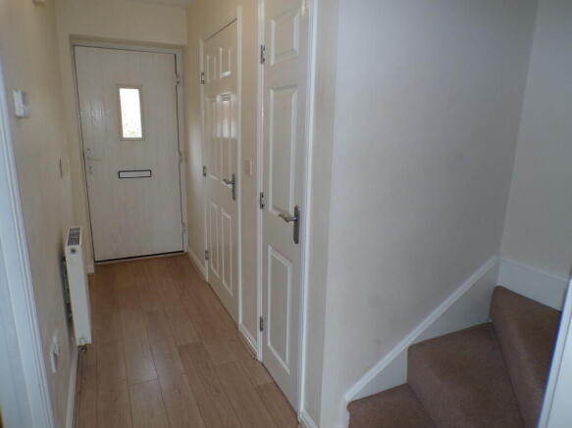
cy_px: 214
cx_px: 286
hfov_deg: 71.6
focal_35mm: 24
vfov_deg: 56.8
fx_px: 396
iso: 200
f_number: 3
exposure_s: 1/34
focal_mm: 4.3
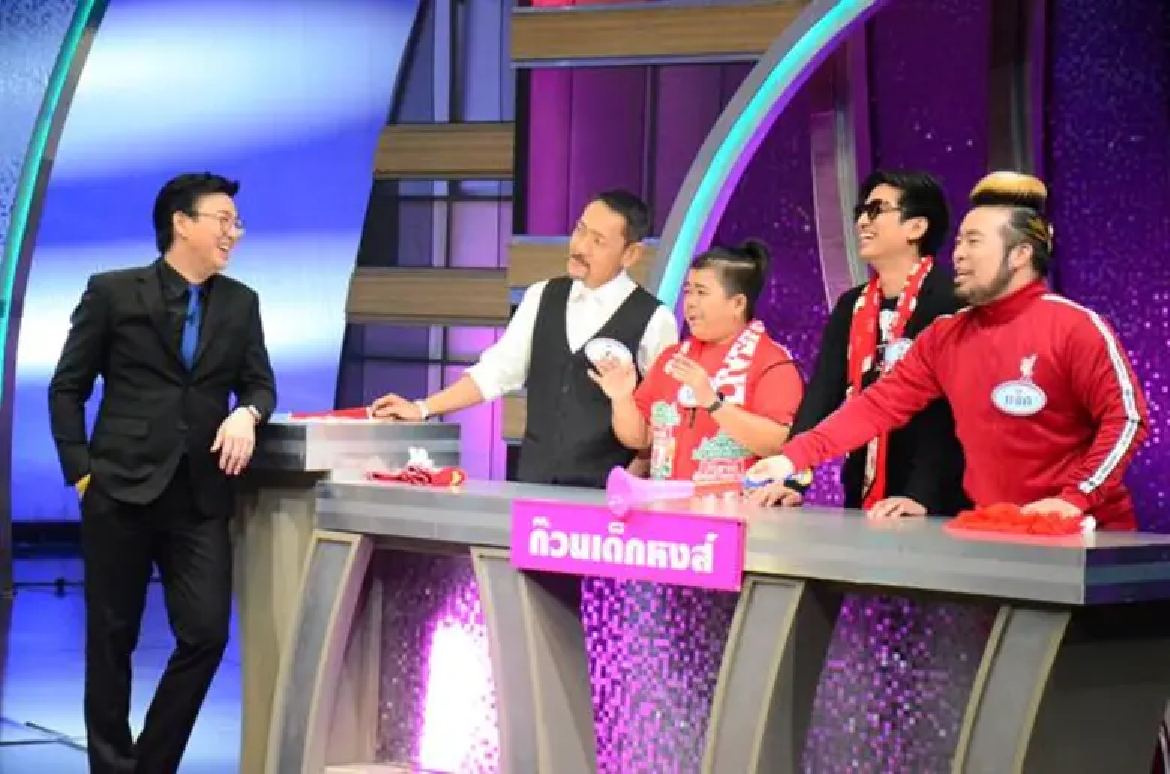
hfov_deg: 20.7
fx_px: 3210
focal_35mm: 99
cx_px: 585
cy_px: 387
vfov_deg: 13.8
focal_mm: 66
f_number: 5
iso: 6400
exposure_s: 1/640
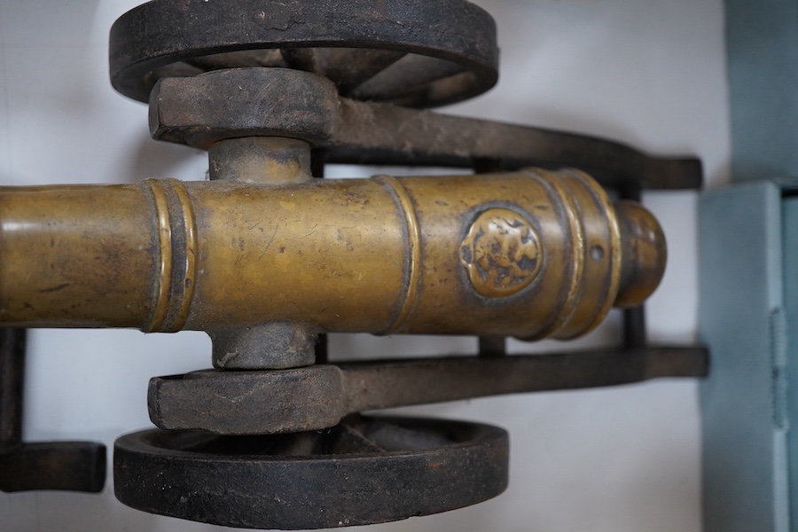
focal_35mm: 45
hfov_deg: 43.6
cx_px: 399
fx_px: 997
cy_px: 266
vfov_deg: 29.9
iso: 1250
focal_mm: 30
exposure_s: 1/125
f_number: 3.5
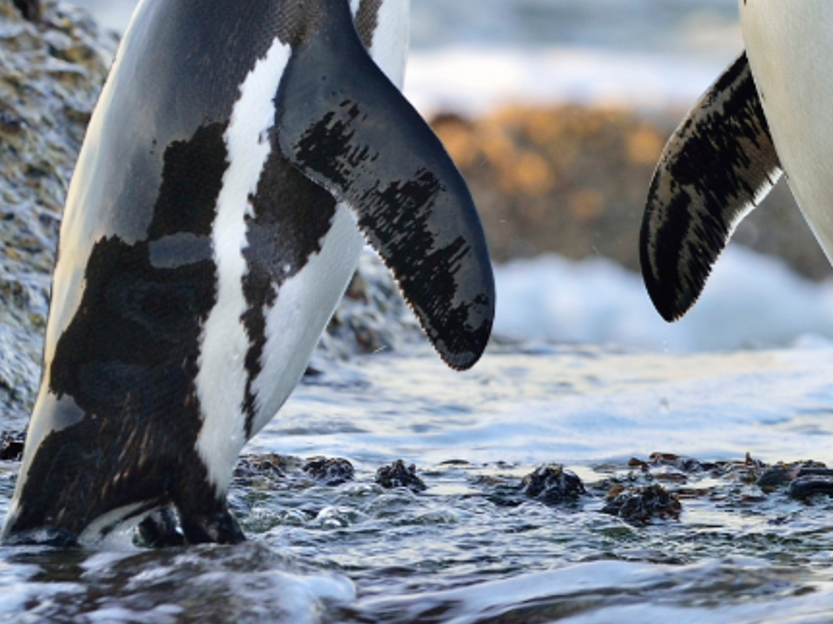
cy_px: 58
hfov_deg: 4.3
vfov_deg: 3.3
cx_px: 396
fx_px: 10994
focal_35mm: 457
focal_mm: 200
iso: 360
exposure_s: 1/200
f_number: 11
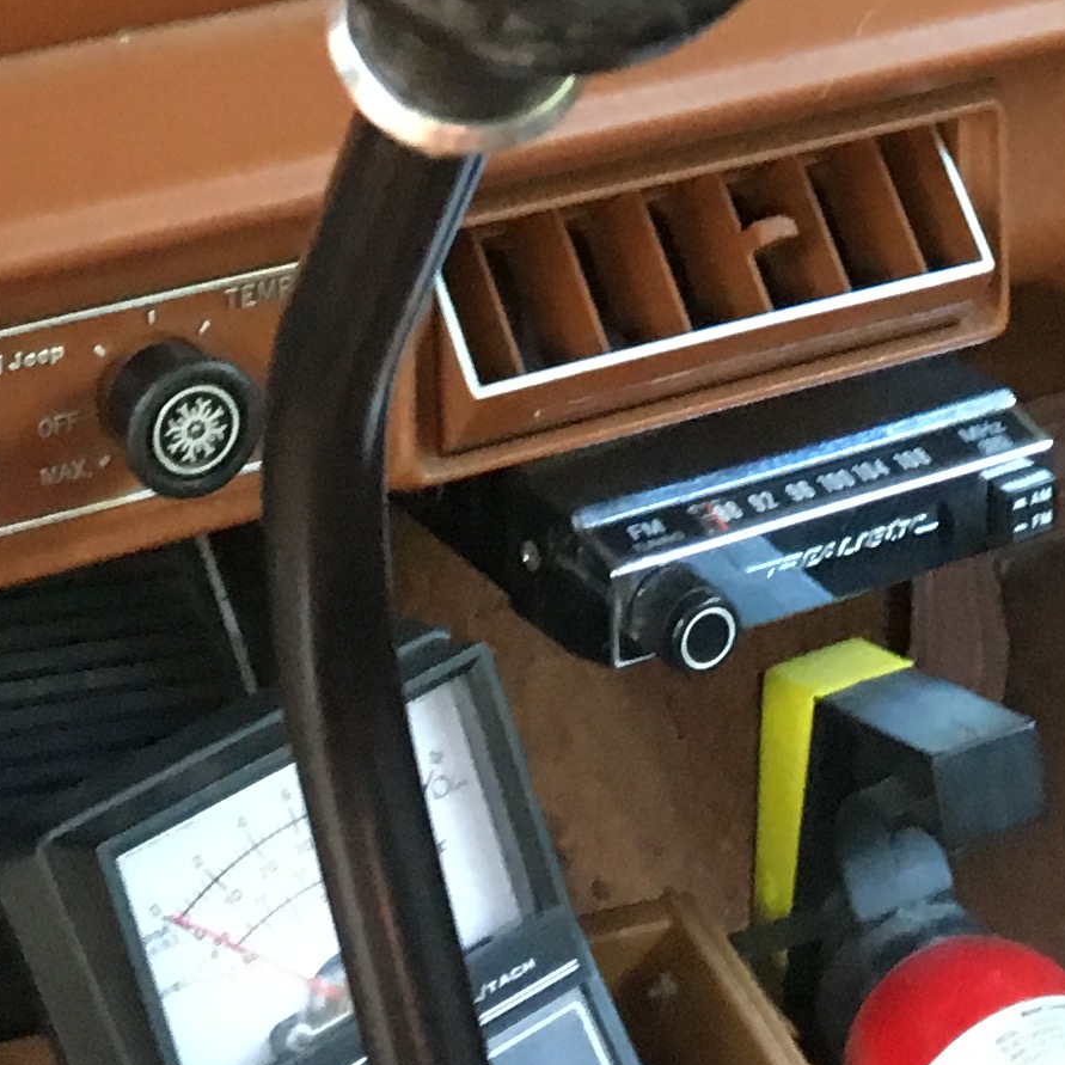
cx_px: 852
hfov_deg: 14.9
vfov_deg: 13.9
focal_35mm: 116
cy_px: -614
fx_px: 4038
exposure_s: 1/30
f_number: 2.2
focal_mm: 4.15
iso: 200
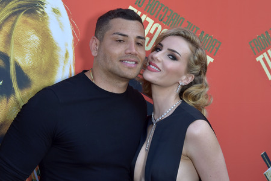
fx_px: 331
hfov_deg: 44.5
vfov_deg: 30.5
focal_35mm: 44
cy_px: 90
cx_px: 136
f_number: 6.3
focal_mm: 44
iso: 250
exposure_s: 1/200
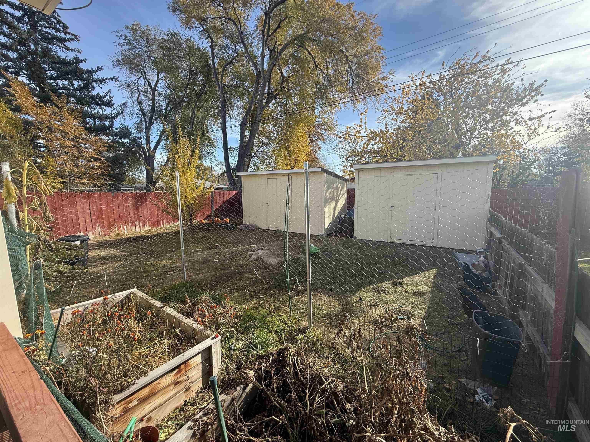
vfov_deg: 85.7
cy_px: 221
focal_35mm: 14
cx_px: 295
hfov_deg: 102.1
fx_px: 239
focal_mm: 2.22
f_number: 2.2
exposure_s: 1/717
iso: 50
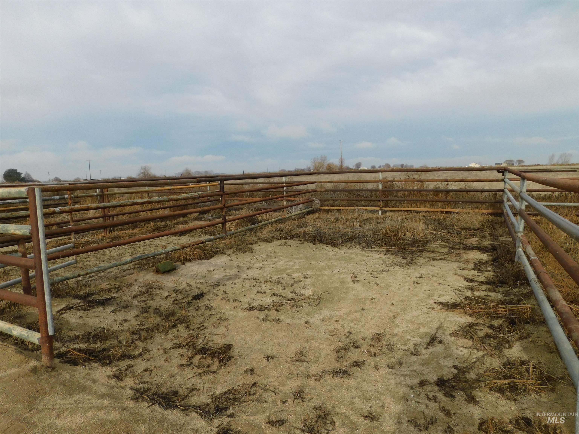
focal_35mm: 23
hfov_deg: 73.9
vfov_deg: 58.9
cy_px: 217
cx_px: 290
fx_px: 385
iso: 125
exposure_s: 1/400
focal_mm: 4
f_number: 6
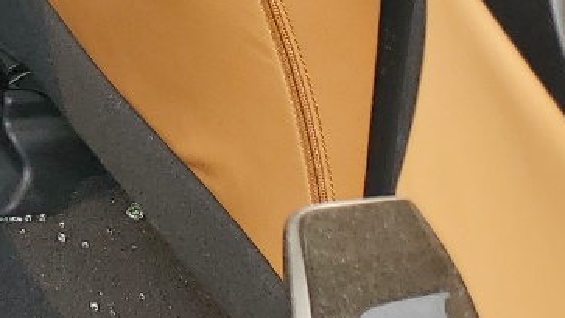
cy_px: -533
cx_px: -601
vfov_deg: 8.5
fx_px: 1872
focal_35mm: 125
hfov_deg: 14.1
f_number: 1.5
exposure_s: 1/556
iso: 50
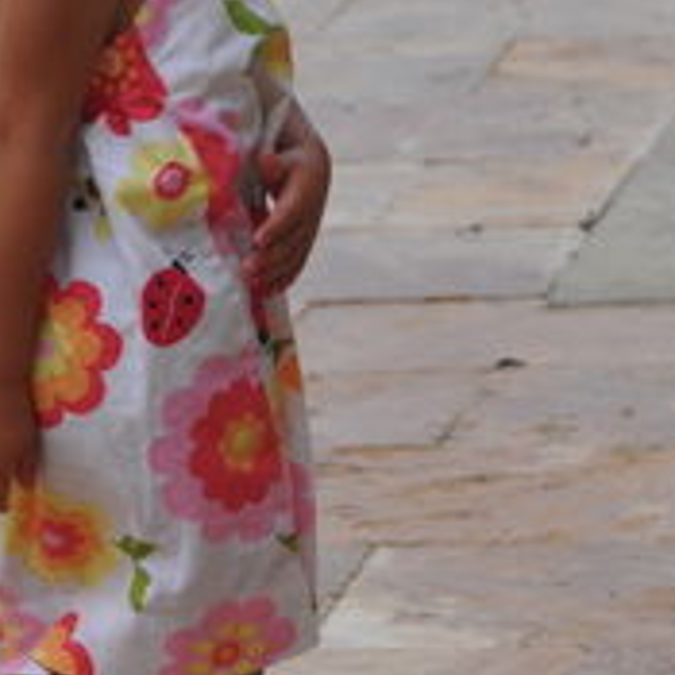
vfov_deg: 3.3
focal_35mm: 536
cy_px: 58
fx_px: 11825
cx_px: 397
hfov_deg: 3.3
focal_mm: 98
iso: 250
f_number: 10
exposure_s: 1/400
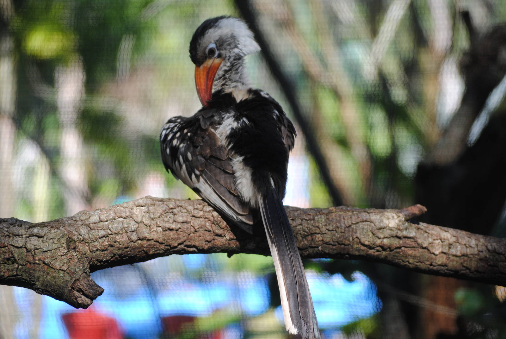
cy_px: 170
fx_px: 1520
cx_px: 253
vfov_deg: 12.7
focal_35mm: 108
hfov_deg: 18.9
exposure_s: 1/320
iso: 200
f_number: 4.5
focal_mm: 72
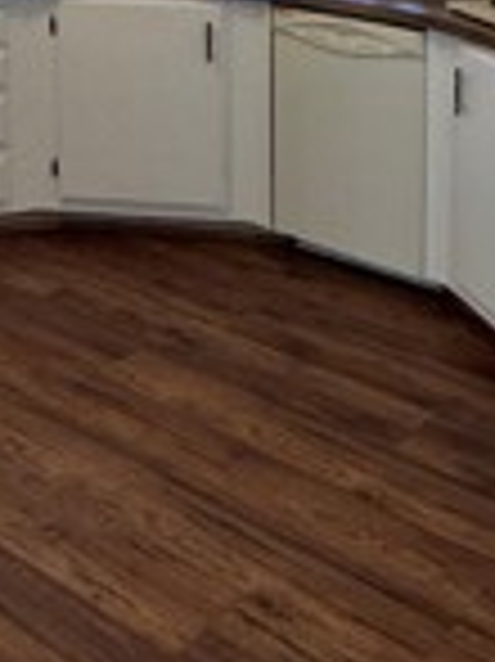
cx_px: 351
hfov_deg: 23.8
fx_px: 1165
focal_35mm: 61
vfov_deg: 28.1
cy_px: -113
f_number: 2.2
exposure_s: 1/99
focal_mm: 2.22
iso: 200
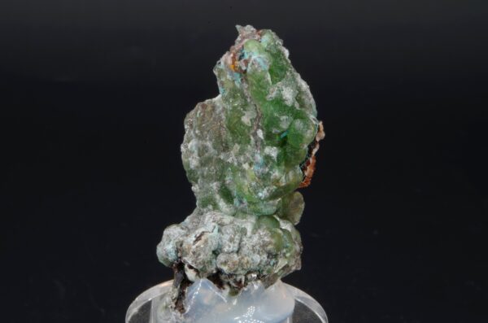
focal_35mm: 72
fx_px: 974
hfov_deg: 28.1
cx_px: 244
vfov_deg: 18.8
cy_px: 162
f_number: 7.1
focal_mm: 47.5
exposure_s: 1/1.25
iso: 100
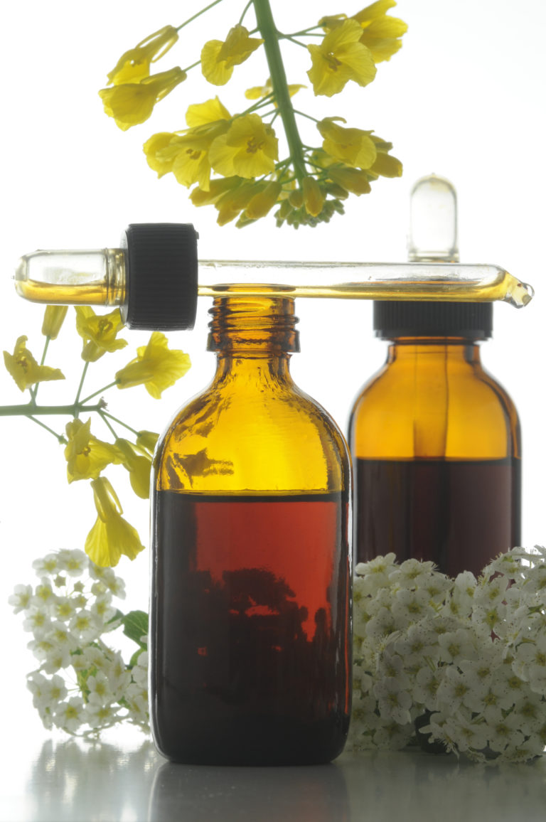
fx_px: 3591
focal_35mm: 158
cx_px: 273
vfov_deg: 13.1
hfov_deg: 8.7
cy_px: 411
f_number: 22
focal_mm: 105
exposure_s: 1/3.33
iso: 200
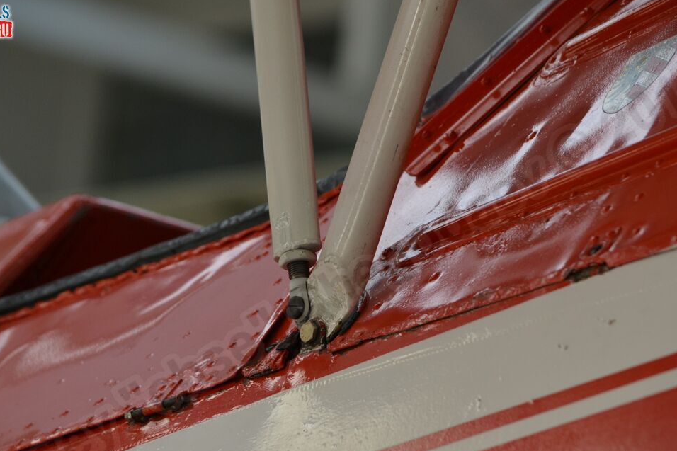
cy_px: 288
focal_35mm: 261
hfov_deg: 7.9
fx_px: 4907
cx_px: 337
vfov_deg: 5.3
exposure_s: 1/125
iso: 280
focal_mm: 130
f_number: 5.6
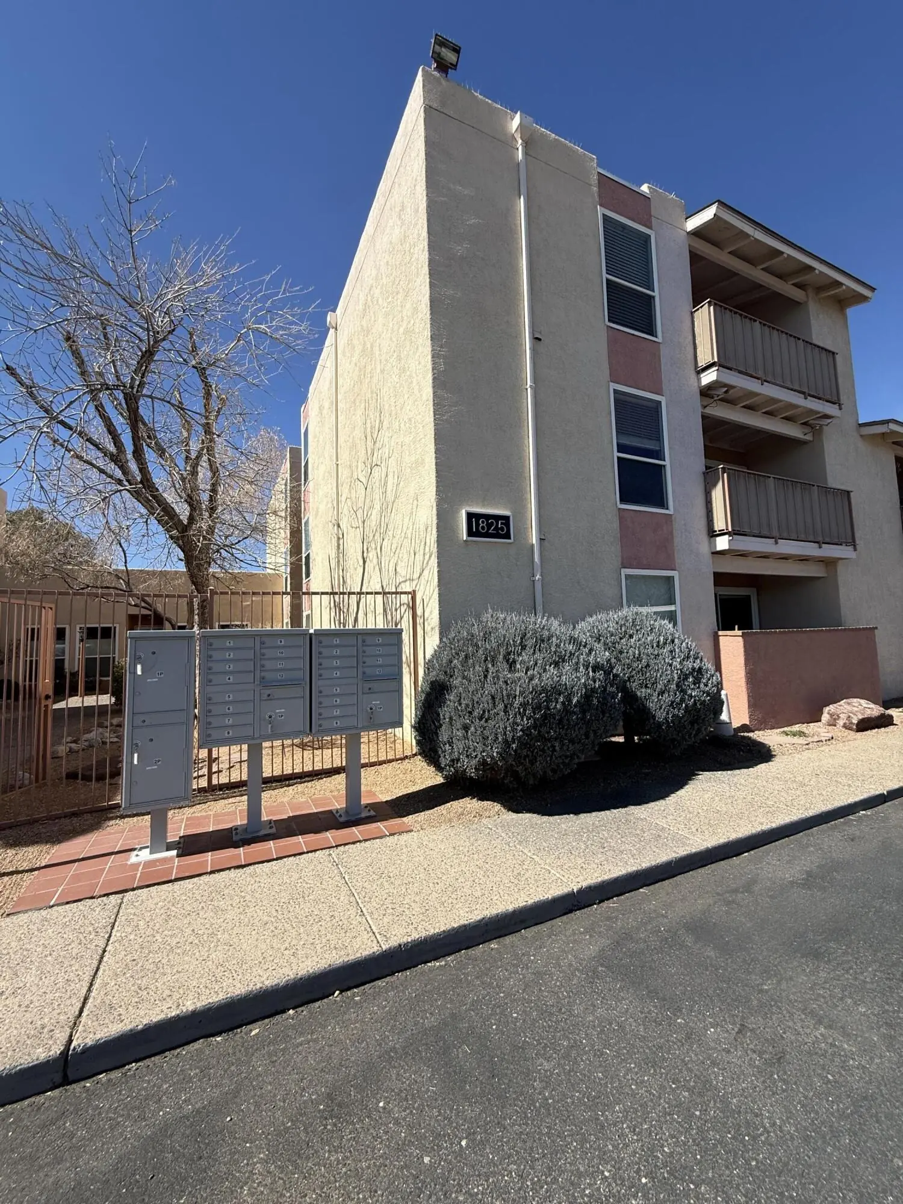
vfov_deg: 102.1
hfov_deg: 85.7
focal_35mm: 14
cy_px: 602
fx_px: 487
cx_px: 452
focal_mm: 2.22
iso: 50
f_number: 2.2
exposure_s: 1/2976
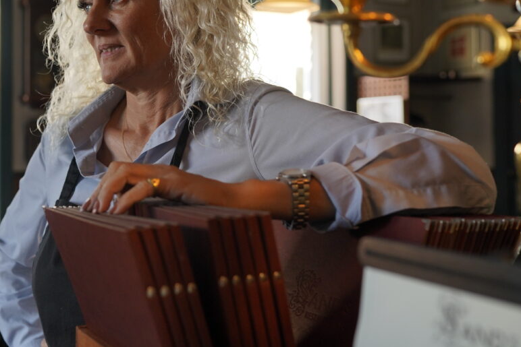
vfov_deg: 23.3
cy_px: 136
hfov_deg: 33.7
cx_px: 119
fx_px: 839
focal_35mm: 58
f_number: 2.8
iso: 640
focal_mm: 35
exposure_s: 1/250
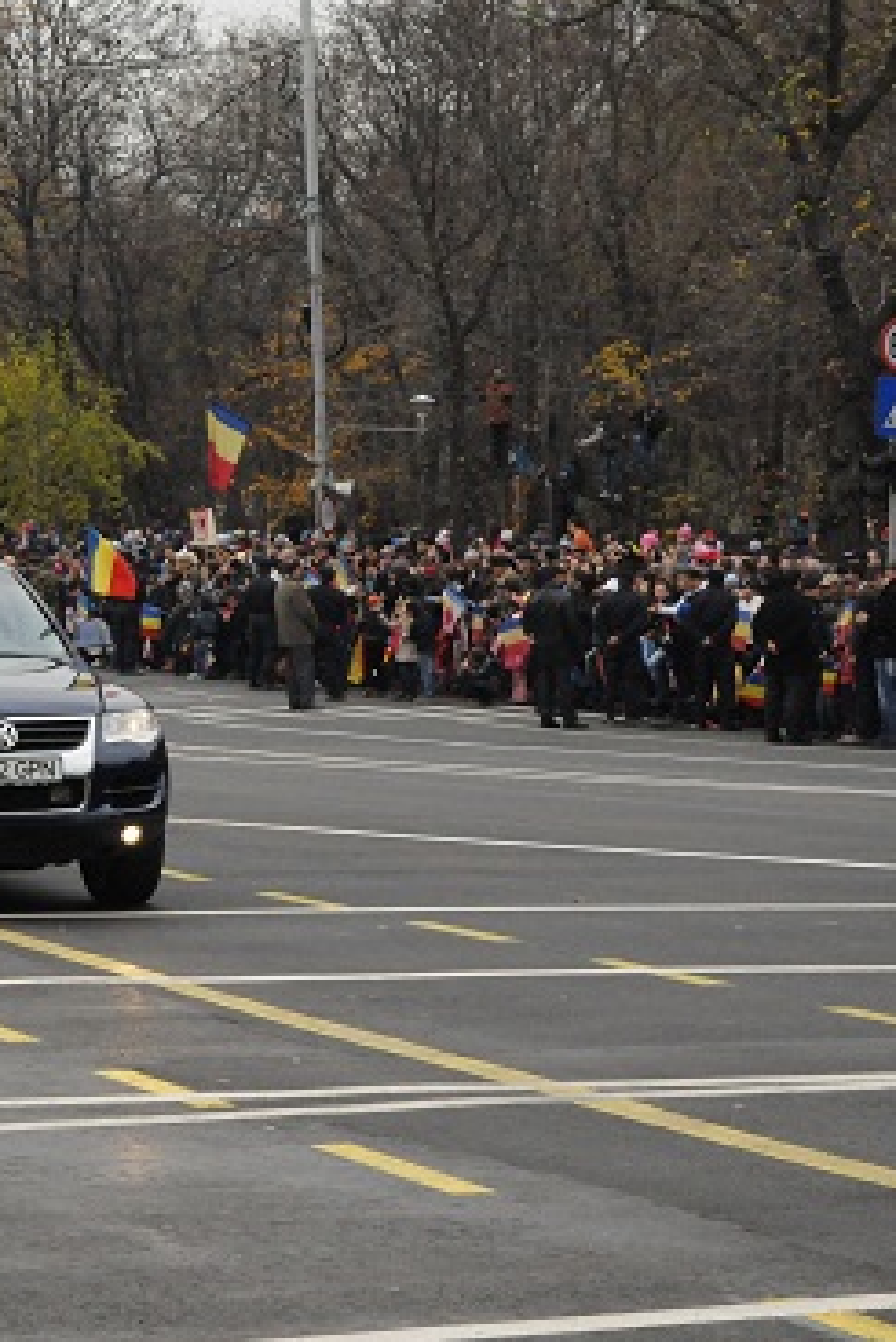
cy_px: 675
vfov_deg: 17.9
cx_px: -102
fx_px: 4252
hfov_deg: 11.8
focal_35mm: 114
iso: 2500
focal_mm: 50
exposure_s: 1/1000
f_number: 10
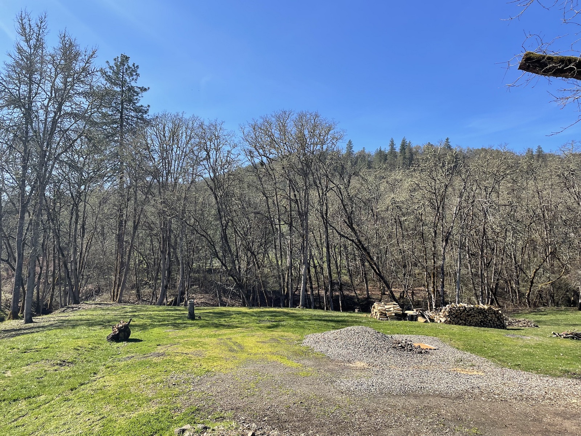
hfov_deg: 67.3
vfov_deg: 53.1
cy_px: 218
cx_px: 290
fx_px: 436
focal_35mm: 26
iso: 32
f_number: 1.6
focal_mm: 4.2
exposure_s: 1/2053
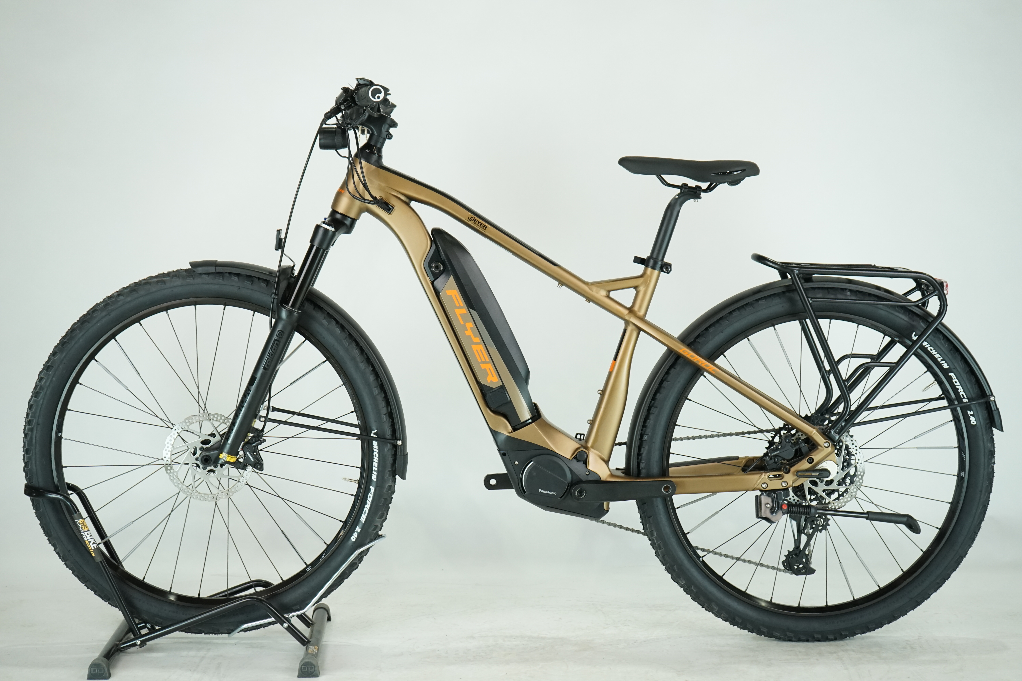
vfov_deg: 25.5
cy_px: 340
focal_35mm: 53
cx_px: 511
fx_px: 1504
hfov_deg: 37.5
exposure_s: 1/200
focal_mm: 53
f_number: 5.6
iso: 1600
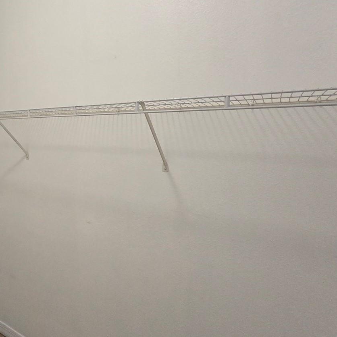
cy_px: 150
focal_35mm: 22
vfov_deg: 69.4
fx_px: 242
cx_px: 71
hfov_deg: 63.9
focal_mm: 2.2
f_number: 2.2
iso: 160
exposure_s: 1/60
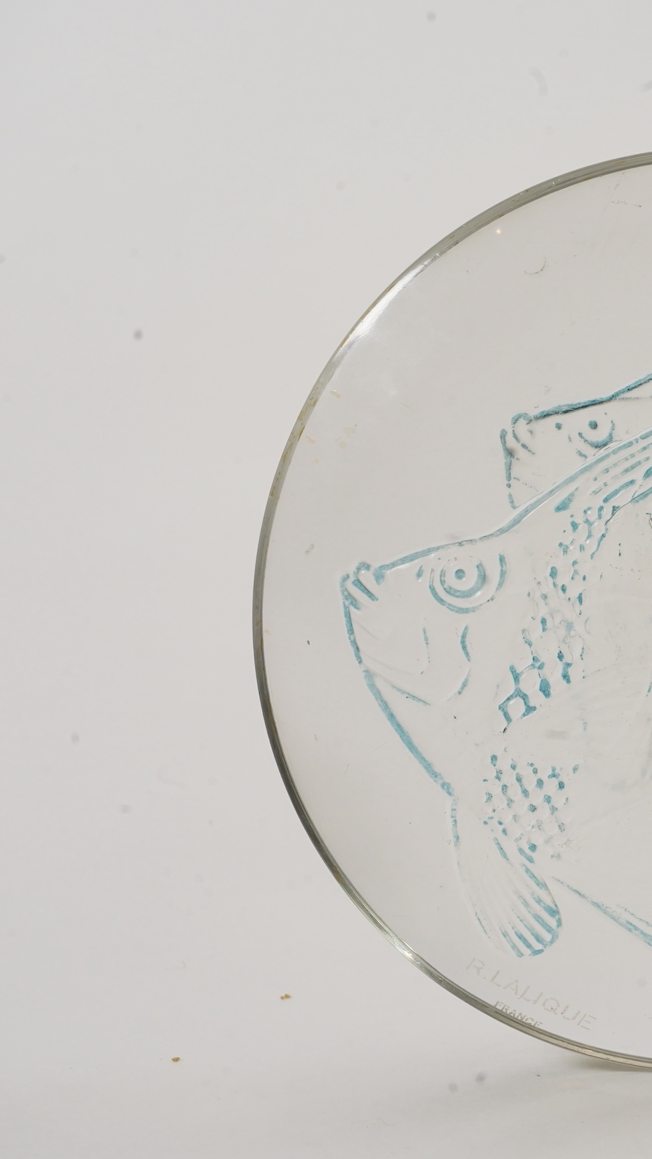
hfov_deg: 11.1
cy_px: 579
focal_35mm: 107
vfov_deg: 20.0
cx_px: 808
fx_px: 3289
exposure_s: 1/125
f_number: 16
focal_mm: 68
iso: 1250
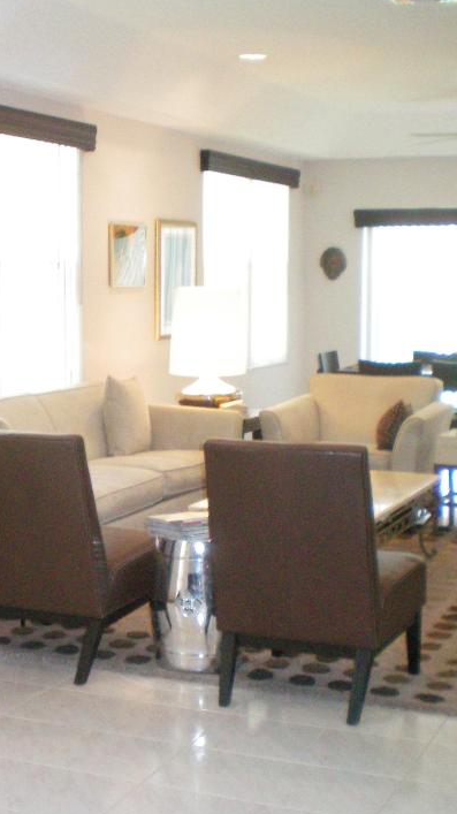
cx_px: 181
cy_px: 396
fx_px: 1294
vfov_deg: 34.9
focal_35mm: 60
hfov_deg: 20.0
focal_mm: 6.3
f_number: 3.1
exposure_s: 1/60
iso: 400
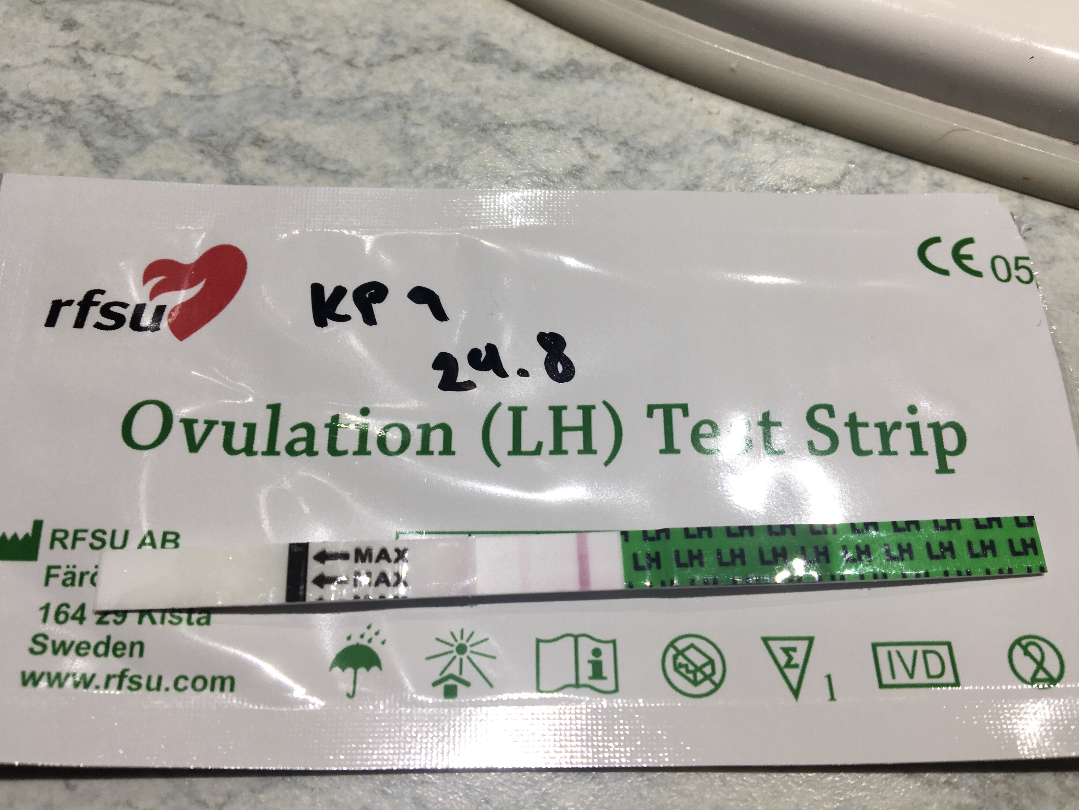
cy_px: 405
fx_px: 904
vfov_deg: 48.2
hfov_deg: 61.7
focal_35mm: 29
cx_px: 540
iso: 25
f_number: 2.2
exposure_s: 1/50
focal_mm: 4.15
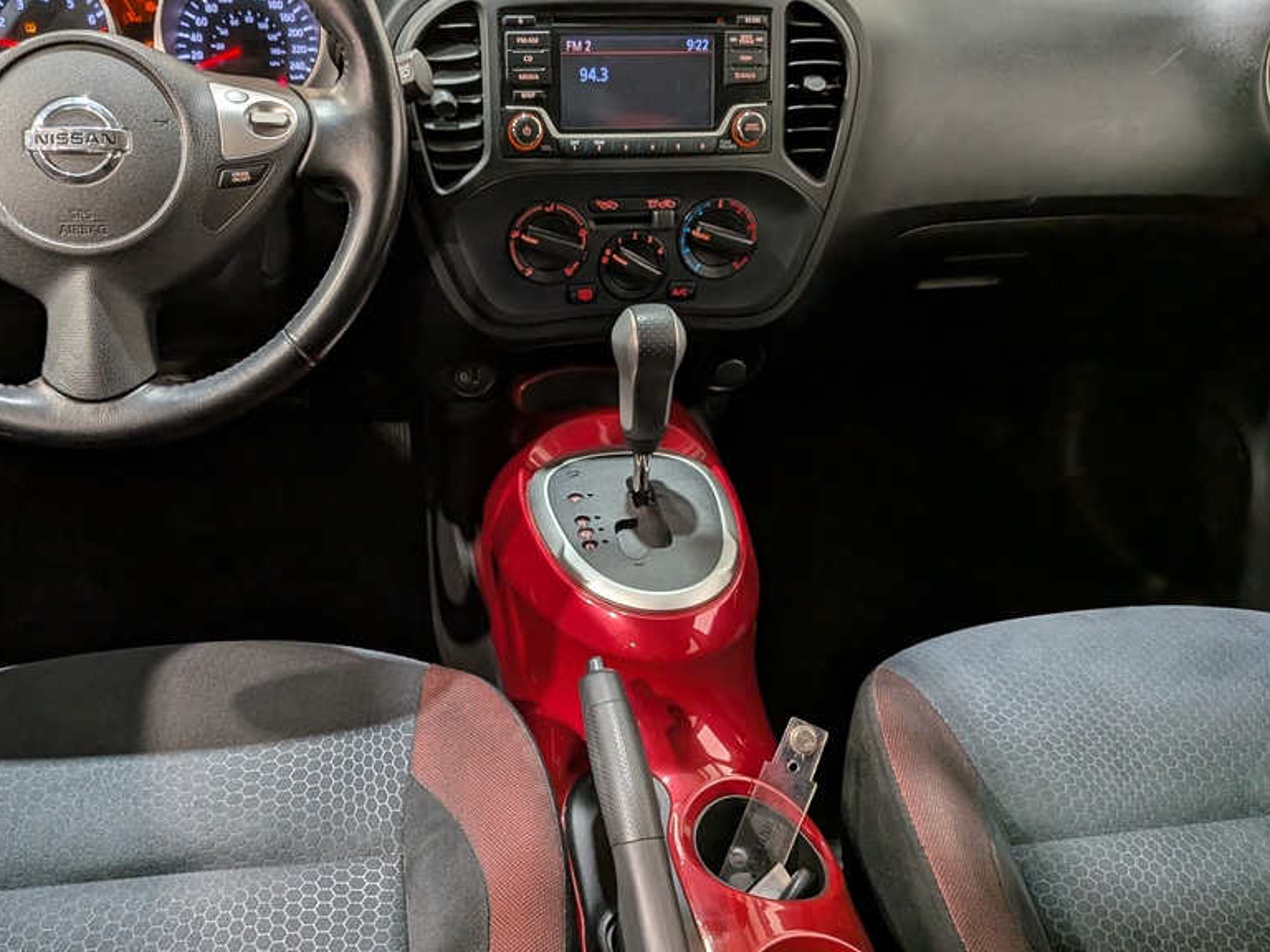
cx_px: 547
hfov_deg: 56.6
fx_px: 1174
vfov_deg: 44.1
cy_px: 423
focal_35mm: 32
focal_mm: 4.53
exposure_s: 1/50
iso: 96
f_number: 1.7
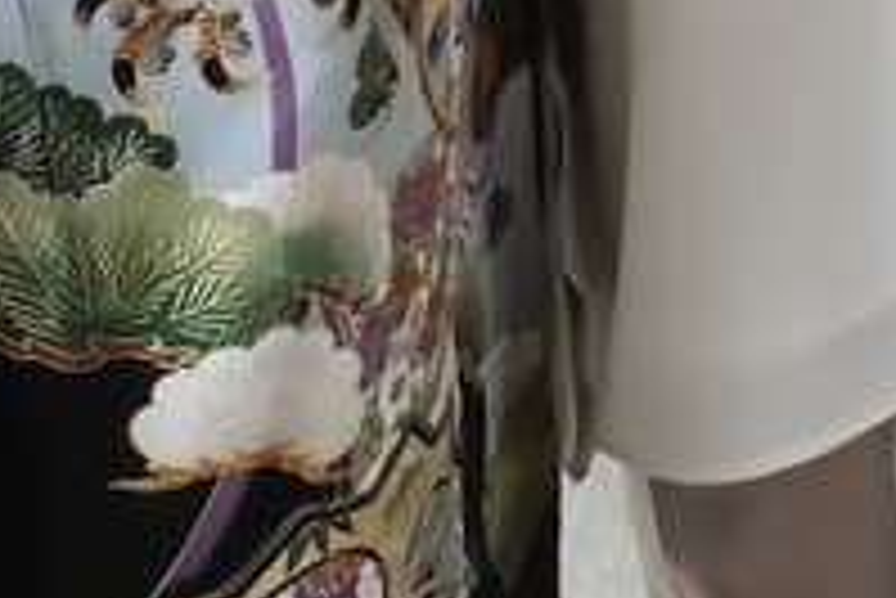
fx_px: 5405
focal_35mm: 217
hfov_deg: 9.0
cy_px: -1452
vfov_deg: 5.7
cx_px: 1729
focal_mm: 20
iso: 1600
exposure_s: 1/200
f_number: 6.3
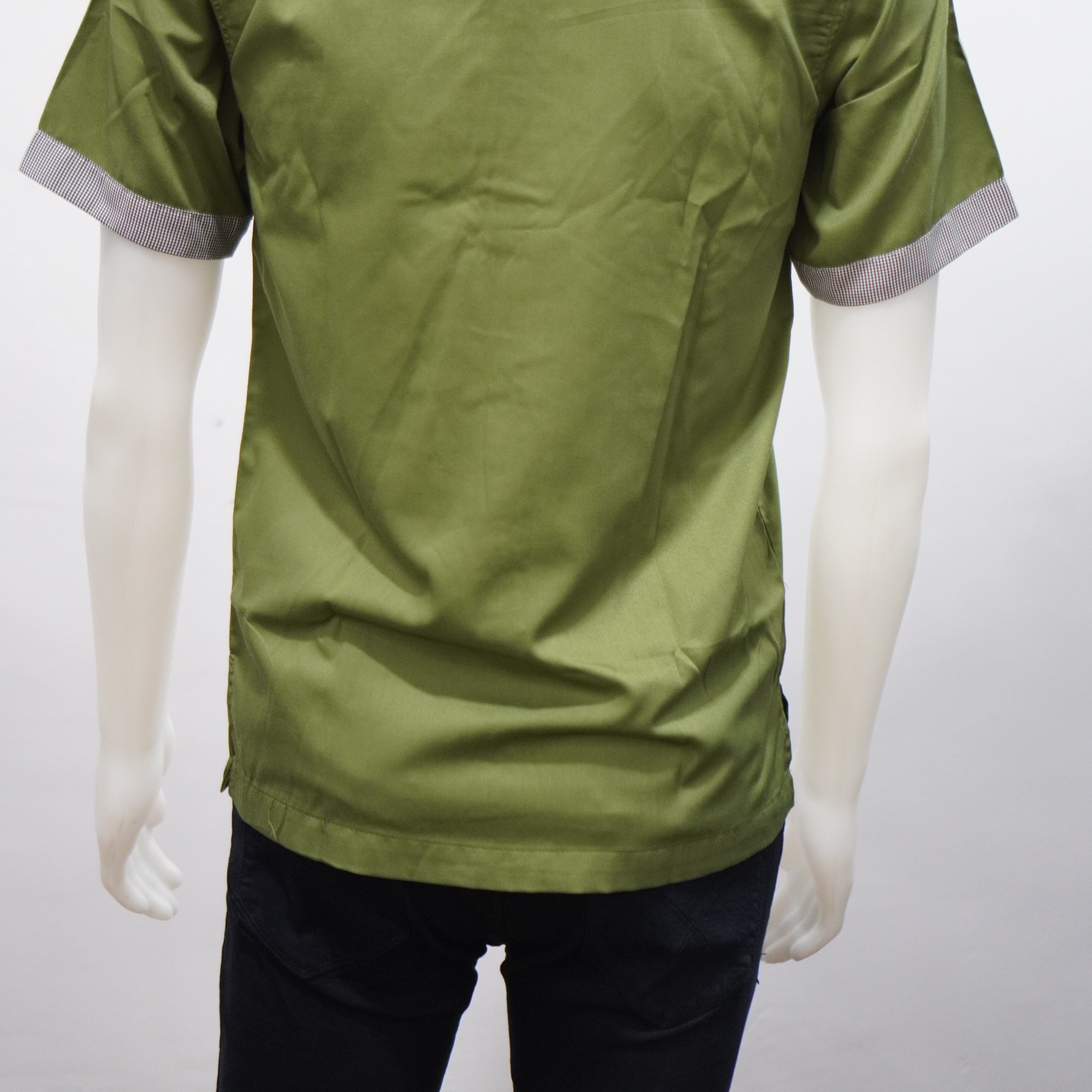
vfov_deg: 25.4
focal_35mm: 68
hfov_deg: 25.5
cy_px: 427
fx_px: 2414
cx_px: 549
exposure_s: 1/125
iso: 800
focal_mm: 35
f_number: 1.8
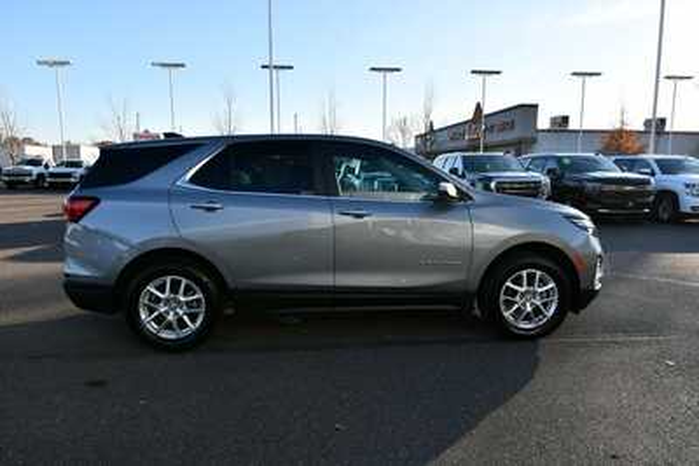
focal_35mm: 22
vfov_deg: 57.3
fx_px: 427
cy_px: 233
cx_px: 350
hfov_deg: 78.6
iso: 160
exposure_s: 1/250
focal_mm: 15
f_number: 8
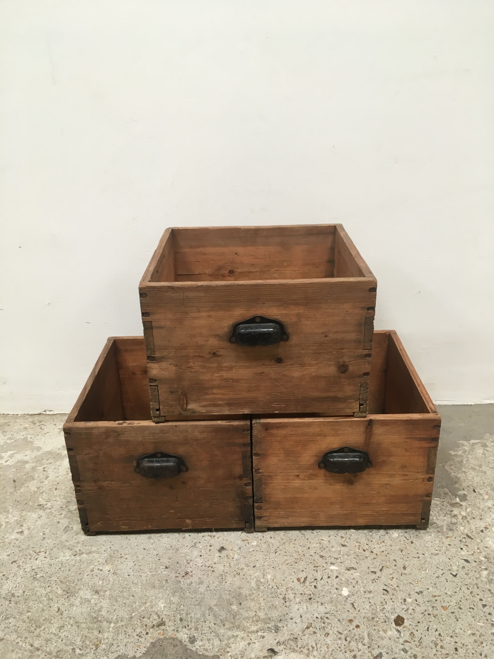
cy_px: 330
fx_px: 552
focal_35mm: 29
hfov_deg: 48.2
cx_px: 247
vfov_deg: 61.7
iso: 80
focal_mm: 4.15
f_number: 2.2
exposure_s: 1/33
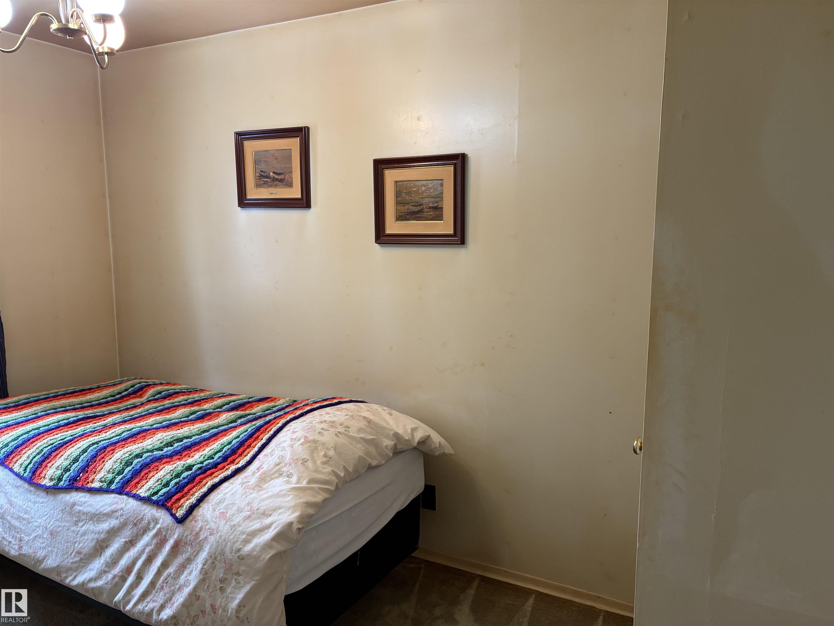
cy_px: 313
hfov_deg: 67.3
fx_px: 626
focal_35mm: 26
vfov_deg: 53.1
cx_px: 417
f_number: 1.6
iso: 160
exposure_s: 1/60
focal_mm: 5.96
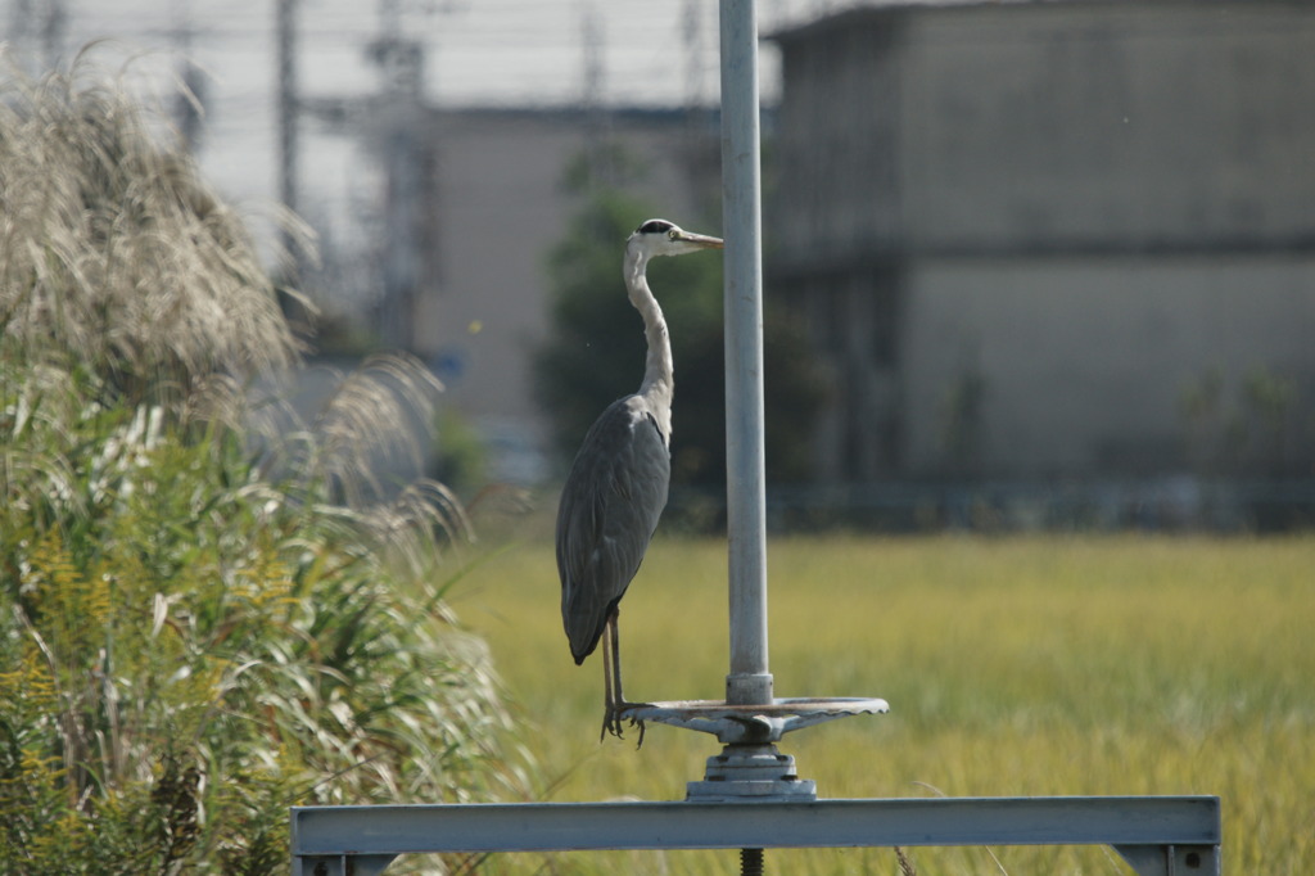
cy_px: 438
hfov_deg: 2.8
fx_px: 27385
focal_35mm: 750
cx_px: 658
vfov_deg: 1.8
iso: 320
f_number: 11
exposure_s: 1/640
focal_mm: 500
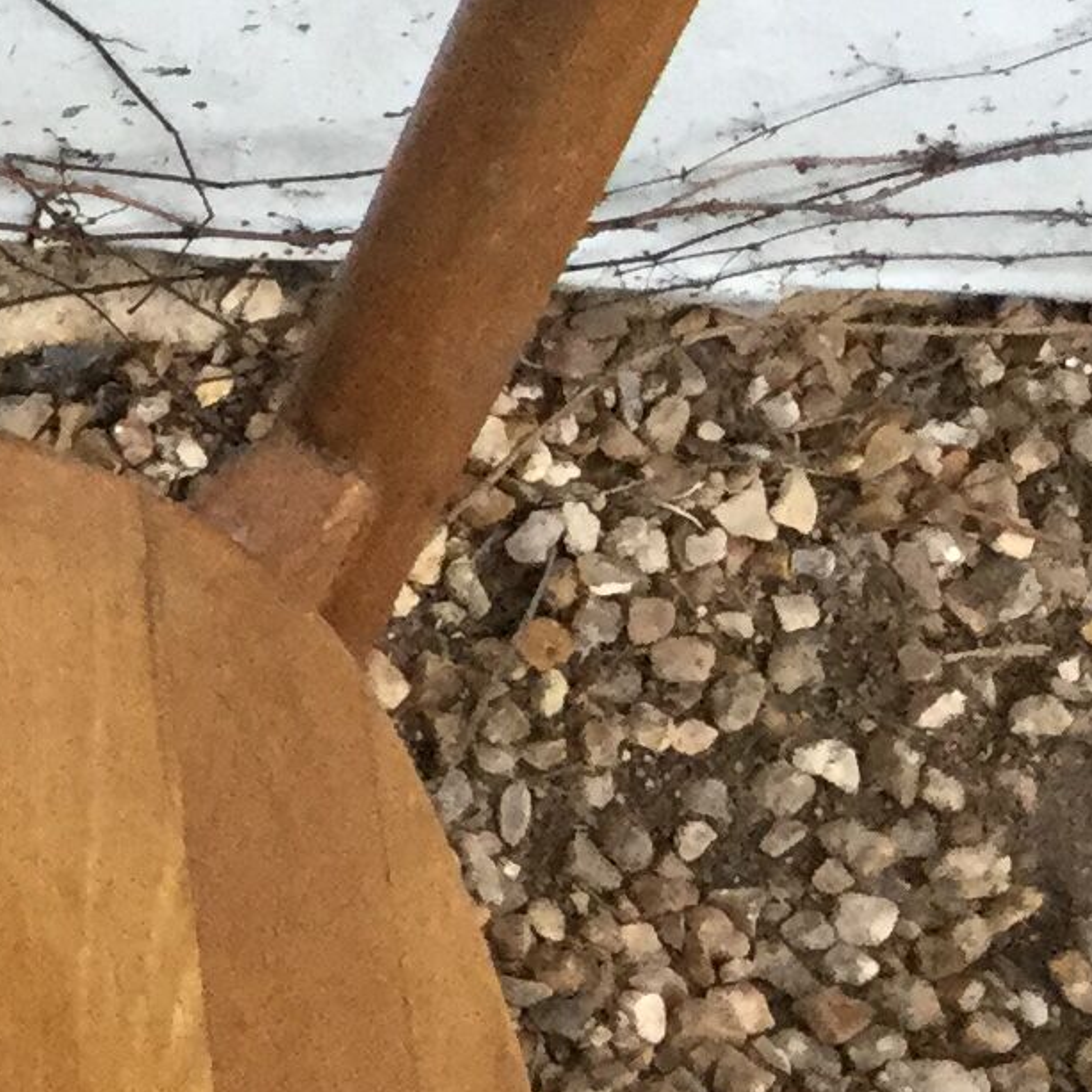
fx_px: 5211
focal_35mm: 146
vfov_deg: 12.0
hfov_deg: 10.4
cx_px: -1523
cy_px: 526
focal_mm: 3.3
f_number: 2.4
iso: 50
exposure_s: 1/33
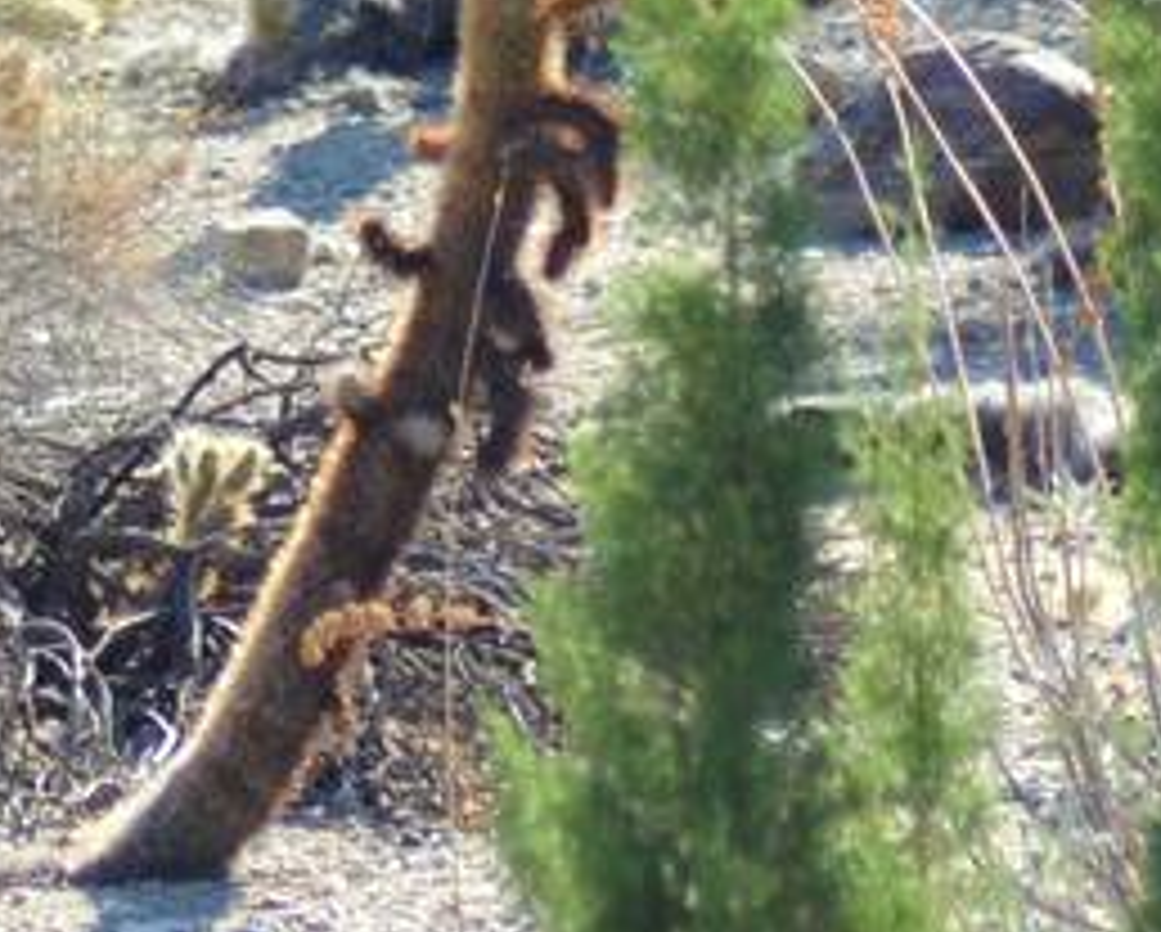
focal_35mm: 1218
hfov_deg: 1.6
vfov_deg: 1.3
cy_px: -1036
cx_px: 752
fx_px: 41899
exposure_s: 1/1600
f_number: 5
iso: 400
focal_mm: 140
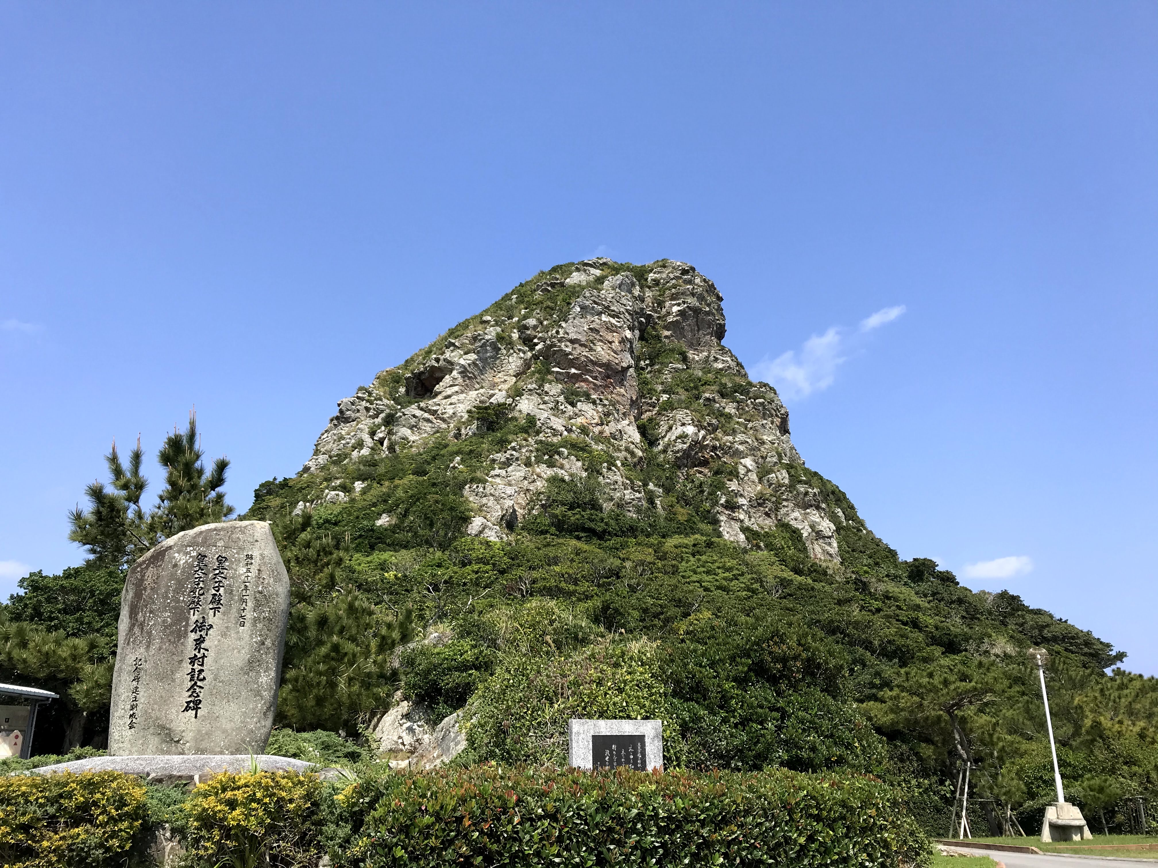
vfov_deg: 49.7
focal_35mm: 28
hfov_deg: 63.4
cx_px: 579
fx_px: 937
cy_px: 434
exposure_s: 1/2037
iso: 20
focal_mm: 3.99
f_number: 1.8
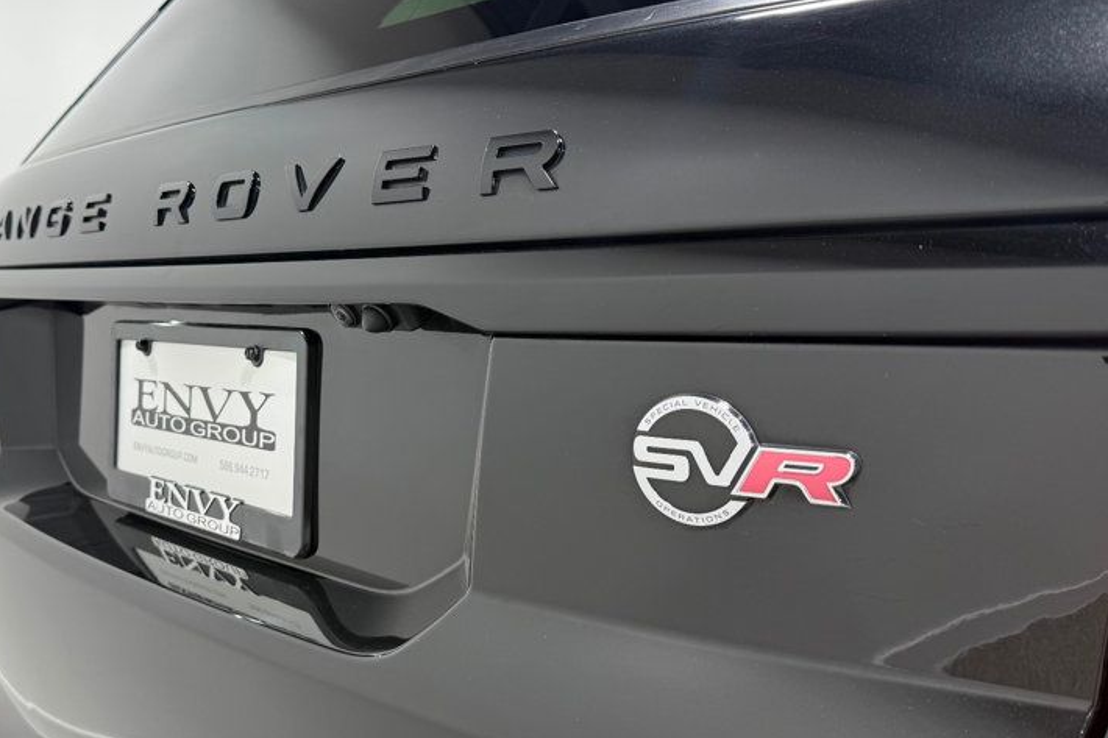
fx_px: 1108
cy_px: 418
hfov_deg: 52.3
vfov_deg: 36.8
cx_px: 384
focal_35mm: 36
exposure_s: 1/120
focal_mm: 6.76
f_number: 1.78
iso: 50
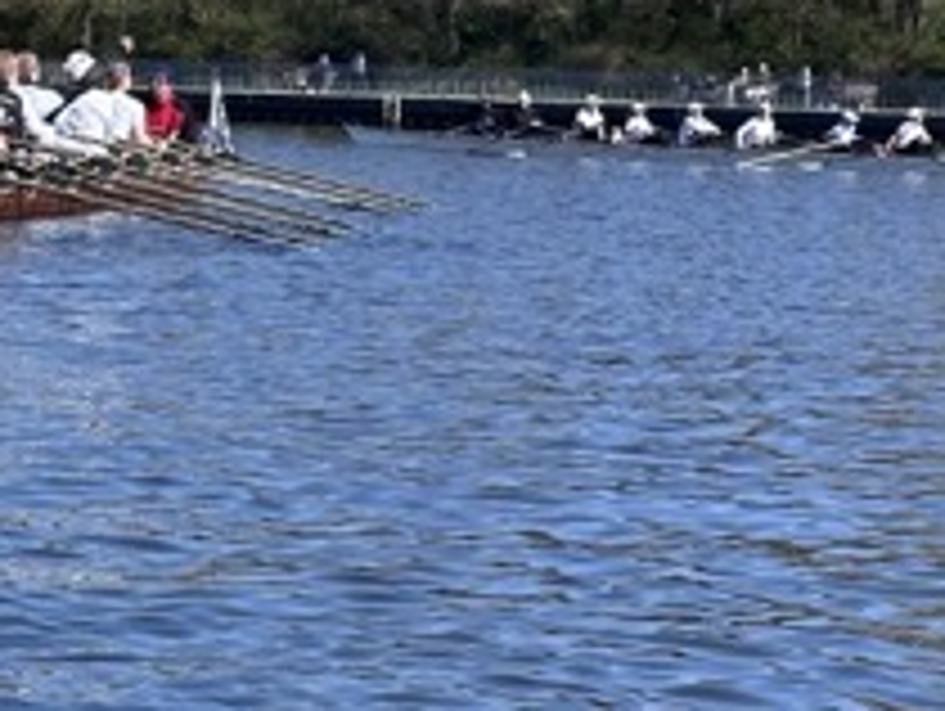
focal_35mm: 146
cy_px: 184
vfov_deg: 10.2
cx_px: 396
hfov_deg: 13.5
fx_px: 3990
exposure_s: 1/3155
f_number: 1.78
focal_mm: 6.86
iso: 64
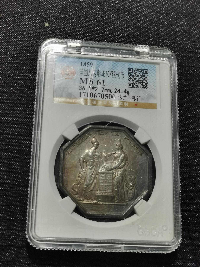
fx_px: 424
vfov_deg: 34.9
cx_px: 100
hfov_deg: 26.6
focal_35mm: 55
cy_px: 134
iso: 64
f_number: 1.8
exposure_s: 1/100
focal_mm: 5.58
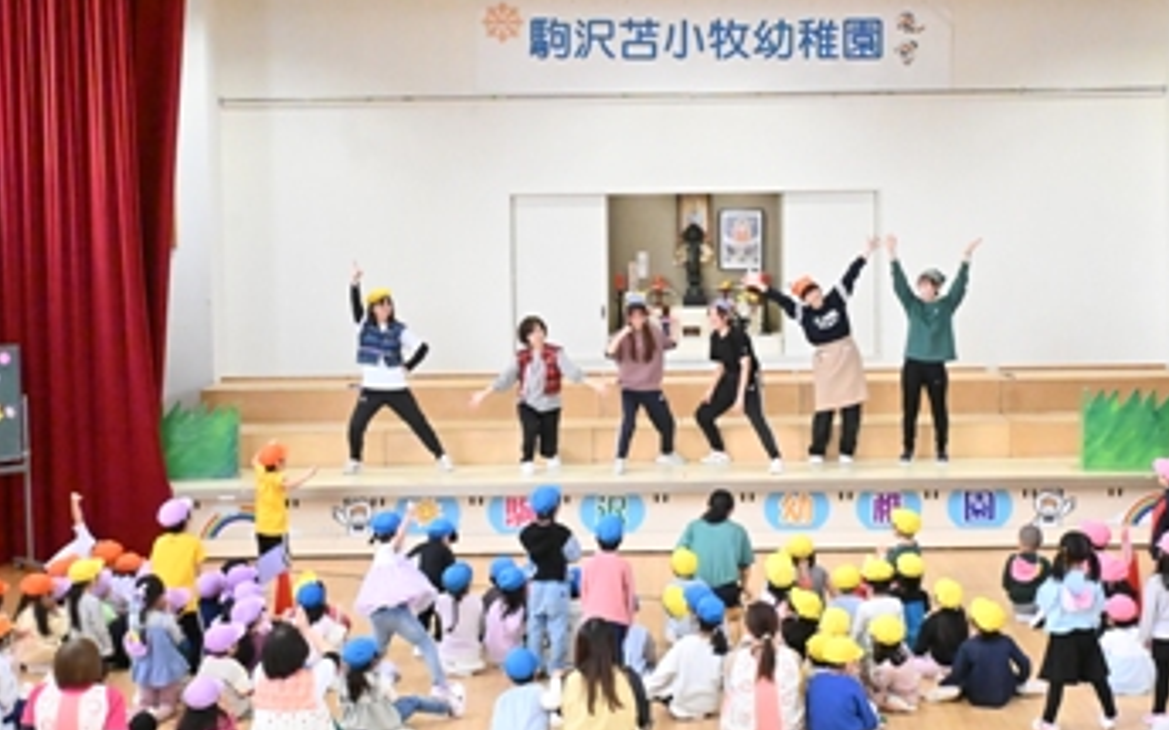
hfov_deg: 31.9
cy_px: 334
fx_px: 2039
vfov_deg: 20.3
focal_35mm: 64
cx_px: 676
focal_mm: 36
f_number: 8
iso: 20000
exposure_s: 1/1600
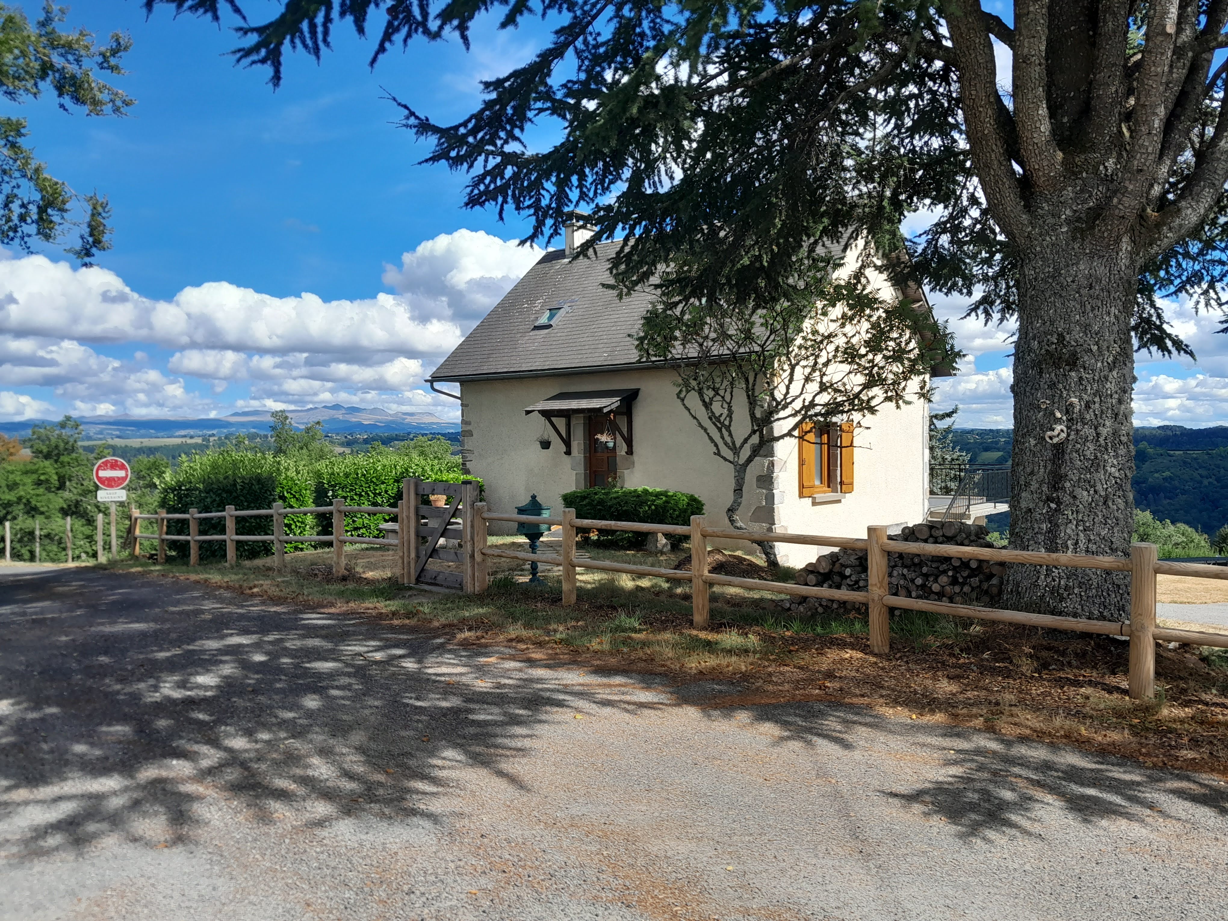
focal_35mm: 27
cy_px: 460
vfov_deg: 51.4
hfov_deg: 65.3
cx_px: 614
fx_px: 958
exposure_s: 1/412
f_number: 1.8
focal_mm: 4
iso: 40
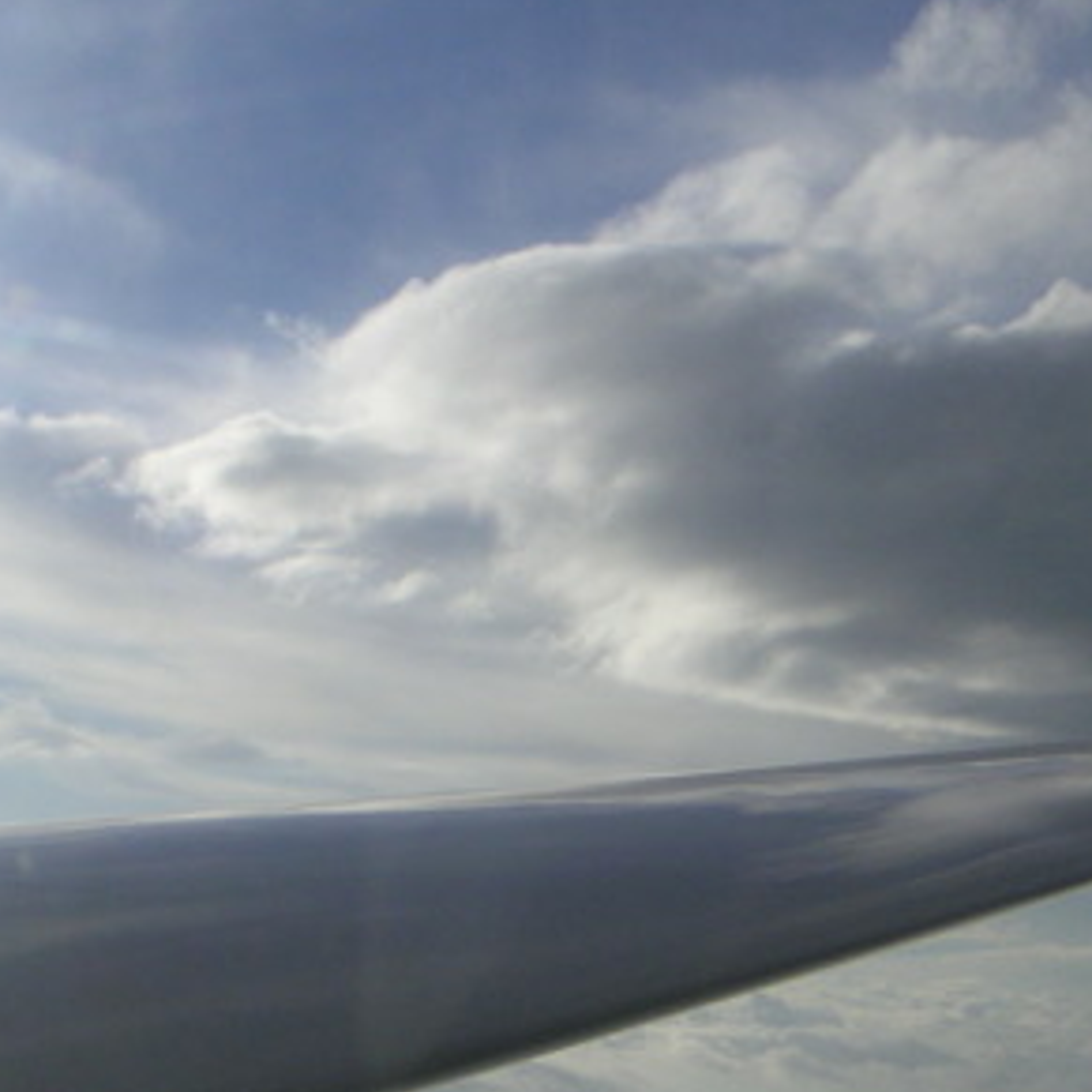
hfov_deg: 22.2
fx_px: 2748
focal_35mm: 77
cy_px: 766
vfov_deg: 22.3
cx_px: 876
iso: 50
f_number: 6.7
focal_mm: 6
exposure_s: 1/750
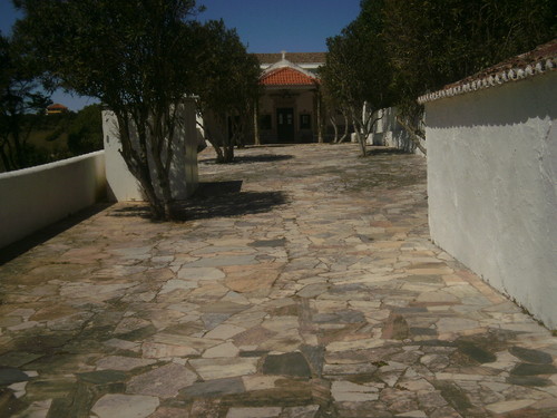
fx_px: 692
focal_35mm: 43
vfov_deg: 33.6
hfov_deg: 43.9
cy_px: 209
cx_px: 278
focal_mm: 7.61
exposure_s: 1/640
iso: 100
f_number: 10.1
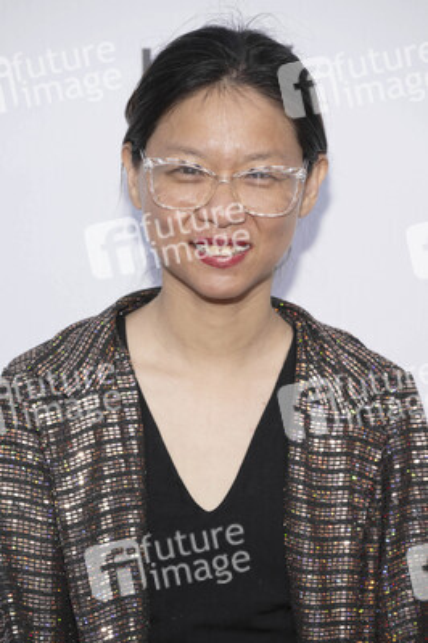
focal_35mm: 120
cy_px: 322
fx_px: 2144
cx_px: 214
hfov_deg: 11.4
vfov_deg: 17.1
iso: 800
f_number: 5.6
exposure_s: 1/200
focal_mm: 120
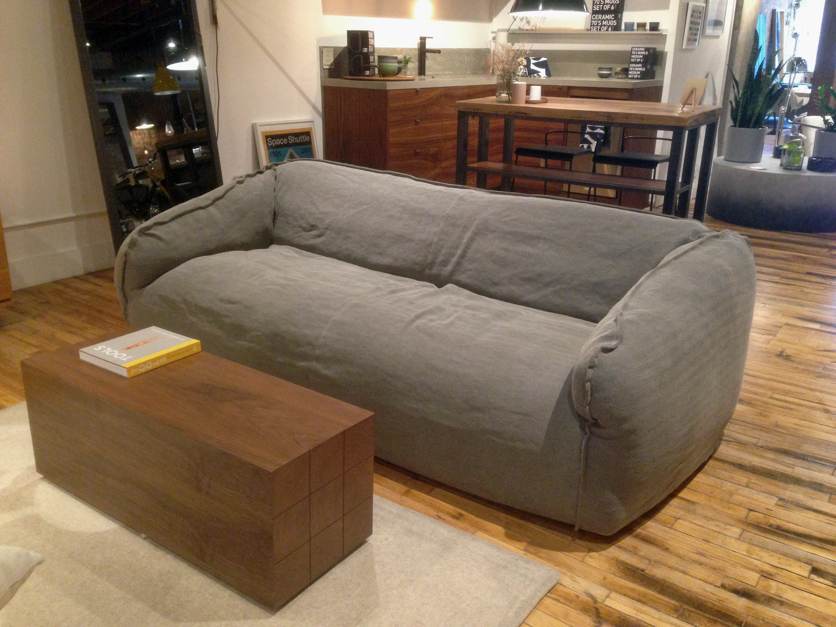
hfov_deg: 55.4
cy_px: 314
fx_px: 797
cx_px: 418
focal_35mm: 33
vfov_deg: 42.9
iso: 250
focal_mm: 4.12
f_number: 2.4
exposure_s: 1/20
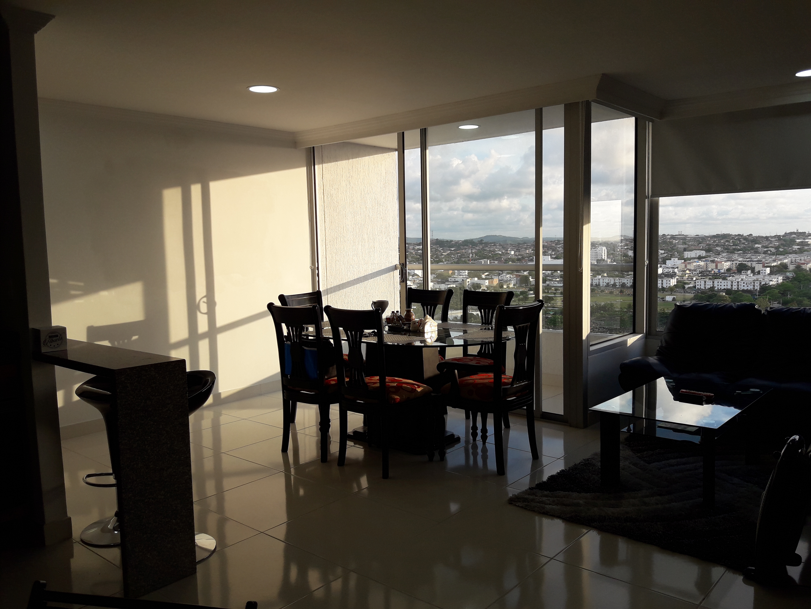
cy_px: 304
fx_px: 656
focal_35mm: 28
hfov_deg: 63.4
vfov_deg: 49.7
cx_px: 406
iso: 40
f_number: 1.9
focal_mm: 3.7
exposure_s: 1/536
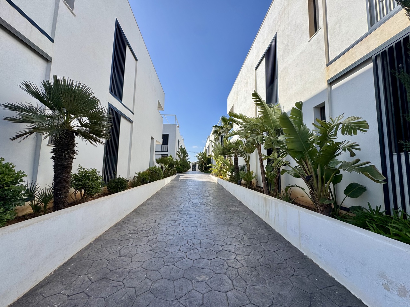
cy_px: 154
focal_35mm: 14
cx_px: 205
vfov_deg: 85.7
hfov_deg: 102.1
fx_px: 166
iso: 50
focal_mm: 2.22
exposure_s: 1/1832
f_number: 2.2
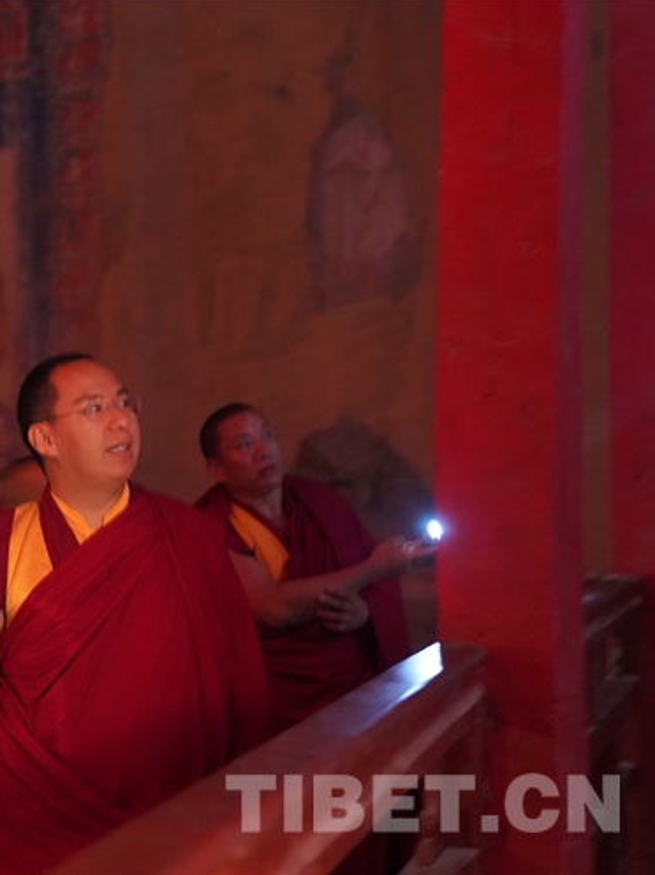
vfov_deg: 31.7
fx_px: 1541
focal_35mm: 61
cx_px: 7
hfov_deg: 23.1
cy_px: 437
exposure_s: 1/13
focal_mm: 42
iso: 6400
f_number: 2.8
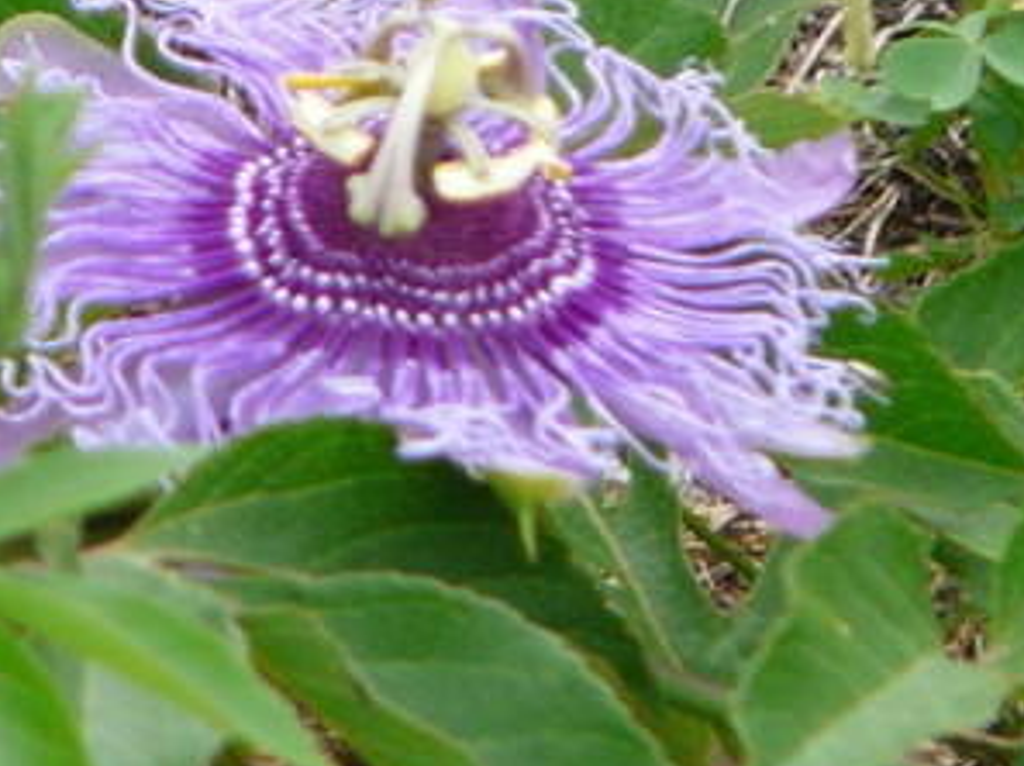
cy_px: -17
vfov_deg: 1.1
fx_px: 40921
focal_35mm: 1385
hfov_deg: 1.4
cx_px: 214
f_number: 4.2
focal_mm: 82.8
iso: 320
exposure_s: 1/500
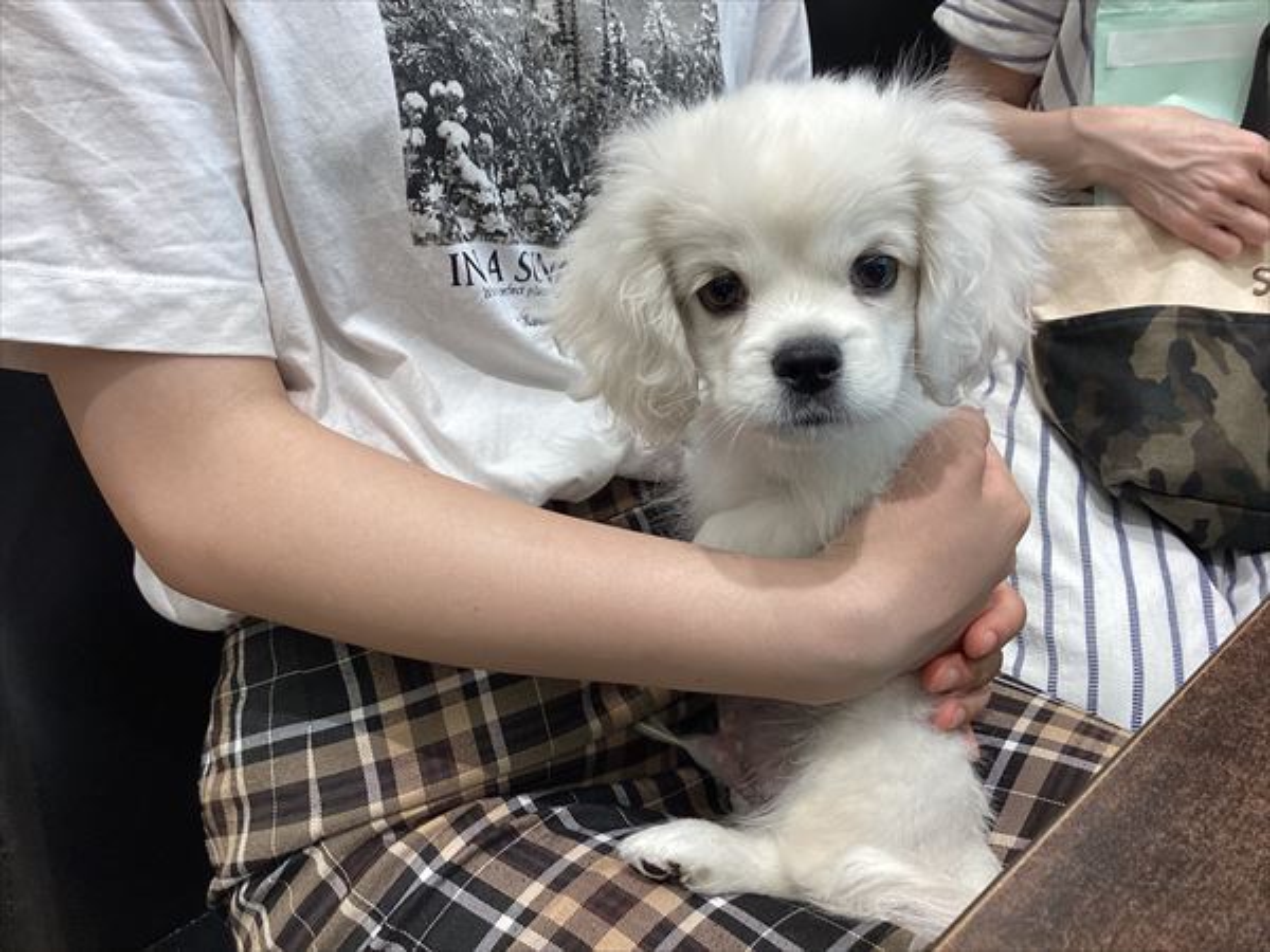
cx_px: 635
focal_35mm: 31
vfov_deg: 45.4
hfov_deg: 58.4
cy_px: 476
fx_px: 1137
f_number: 2.4
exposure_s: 1/120
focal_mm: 3.3
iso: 50
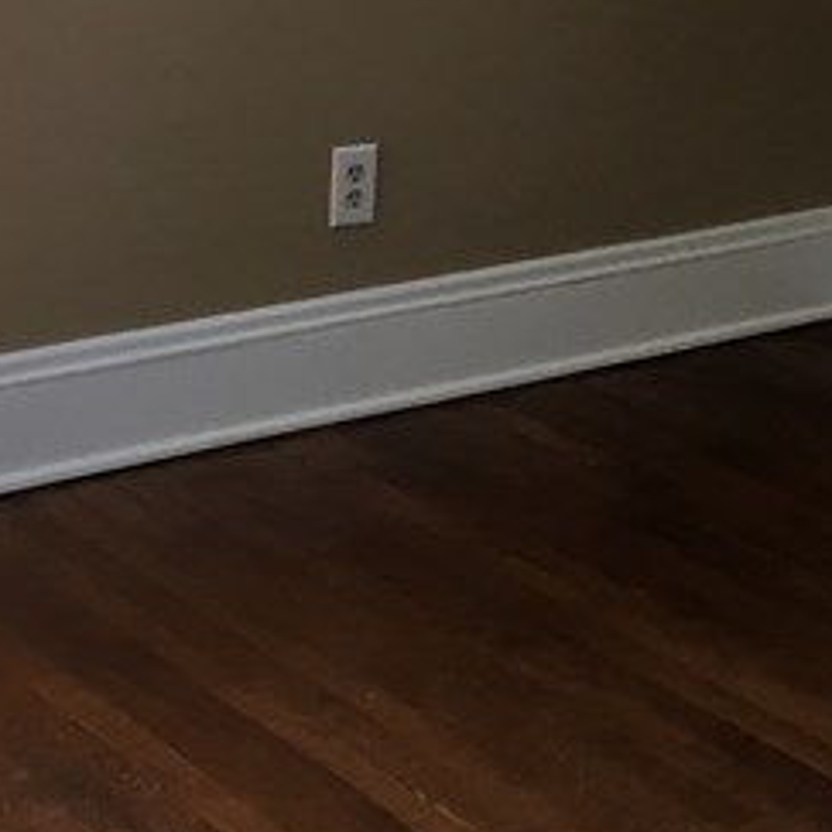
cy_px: -247
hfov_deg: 16.1
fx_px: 2937
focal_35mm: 108
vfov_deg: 15.4
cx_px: 466
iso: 32
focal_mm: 4.15
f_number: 2.2
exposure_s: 1/30
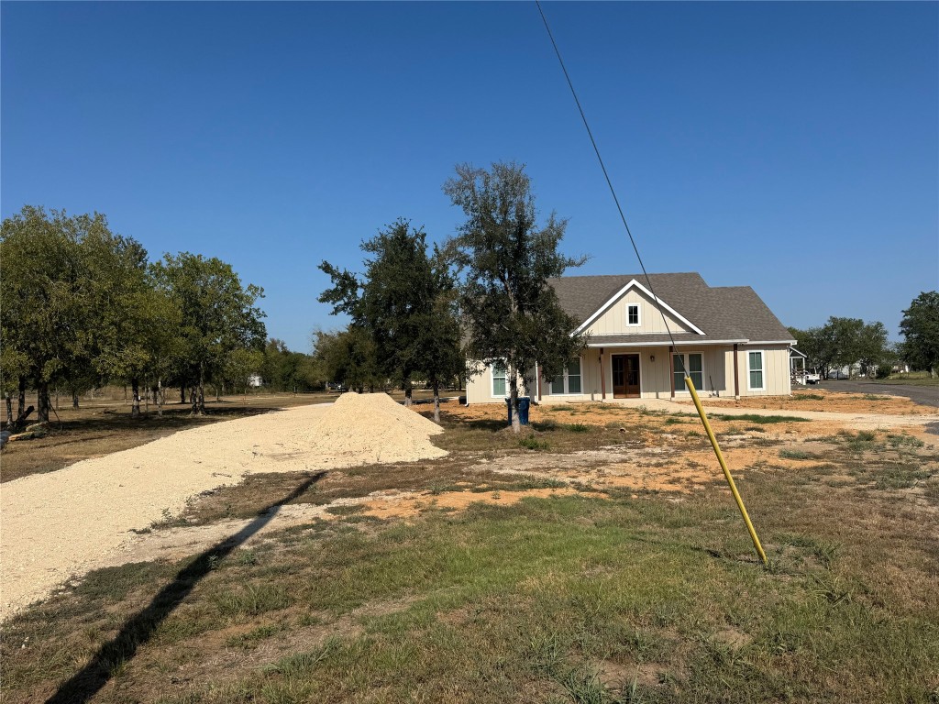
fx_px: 651
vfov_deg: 56.8
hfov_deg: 71.6
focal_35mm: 24
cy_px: 352
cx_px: 470
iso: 80
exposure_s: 1/7092
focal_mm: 6.76
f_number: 1.78
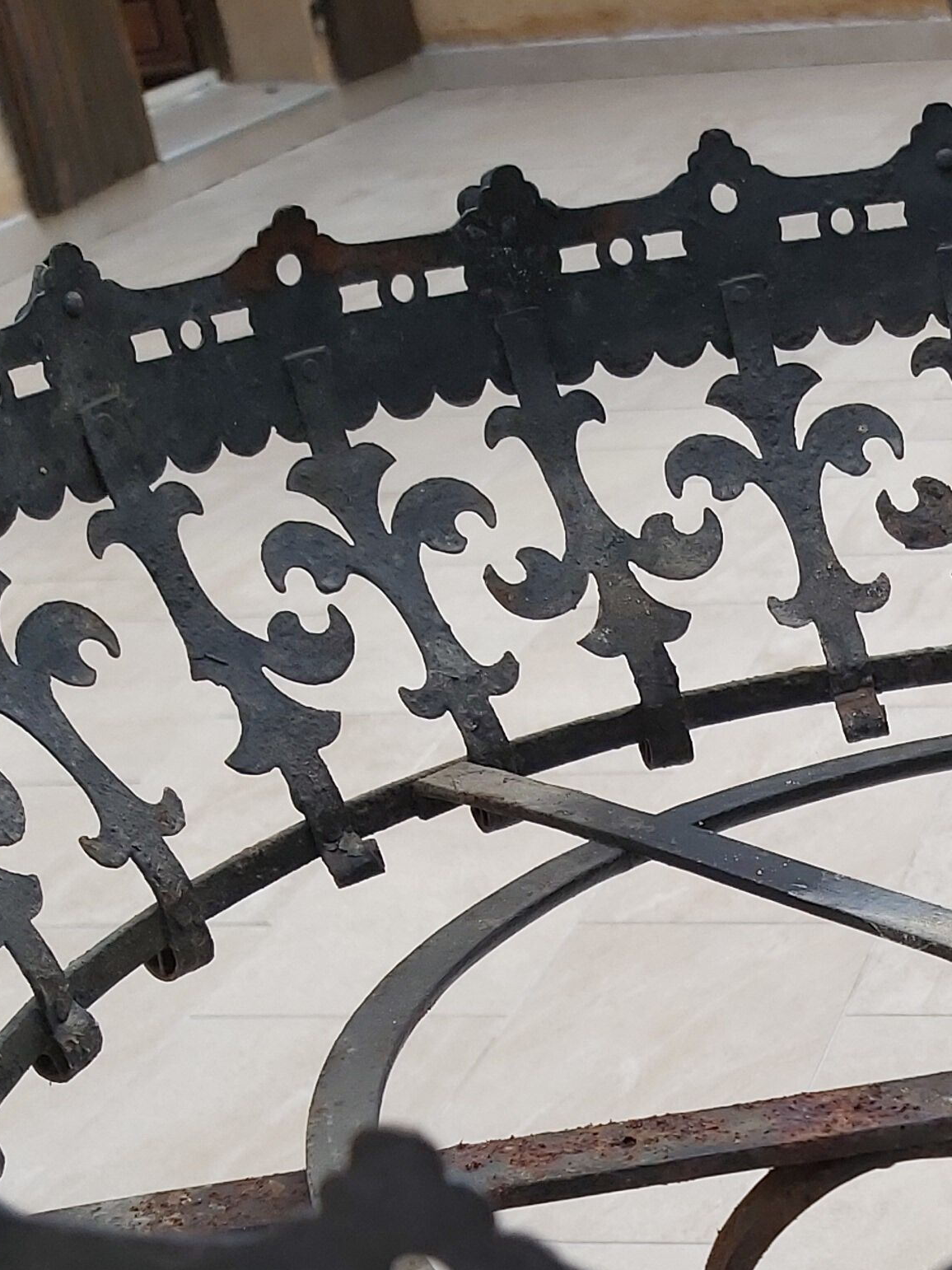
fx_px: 2494
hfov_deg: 20.1
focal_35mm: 68
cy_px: 1463
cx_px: 1169
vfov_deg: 26.0
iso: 64
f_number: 1.7
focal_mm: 3.92
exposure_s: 1/467
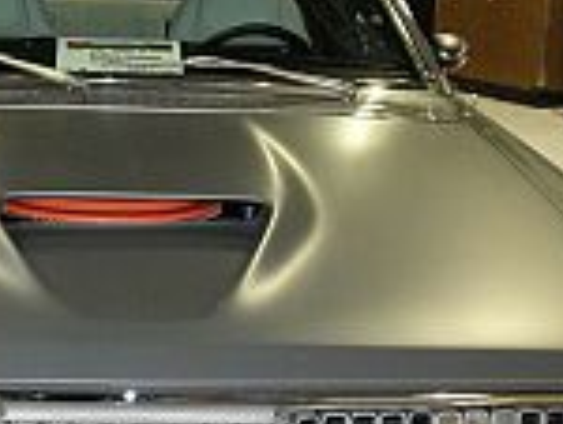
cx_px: 131
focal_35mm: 84
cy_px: 263
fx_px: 1368
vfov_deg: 17.6
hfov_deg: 23.0
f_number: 3
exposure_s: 1/30
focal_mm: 5
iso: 200
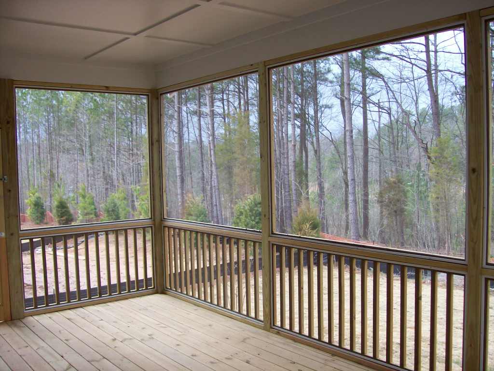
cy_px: 186
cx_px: 247
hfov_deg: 51.4
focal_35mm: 36
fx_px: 514
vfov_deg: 39.7
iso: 80
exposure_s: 1/131
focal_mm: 6
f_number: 2.7
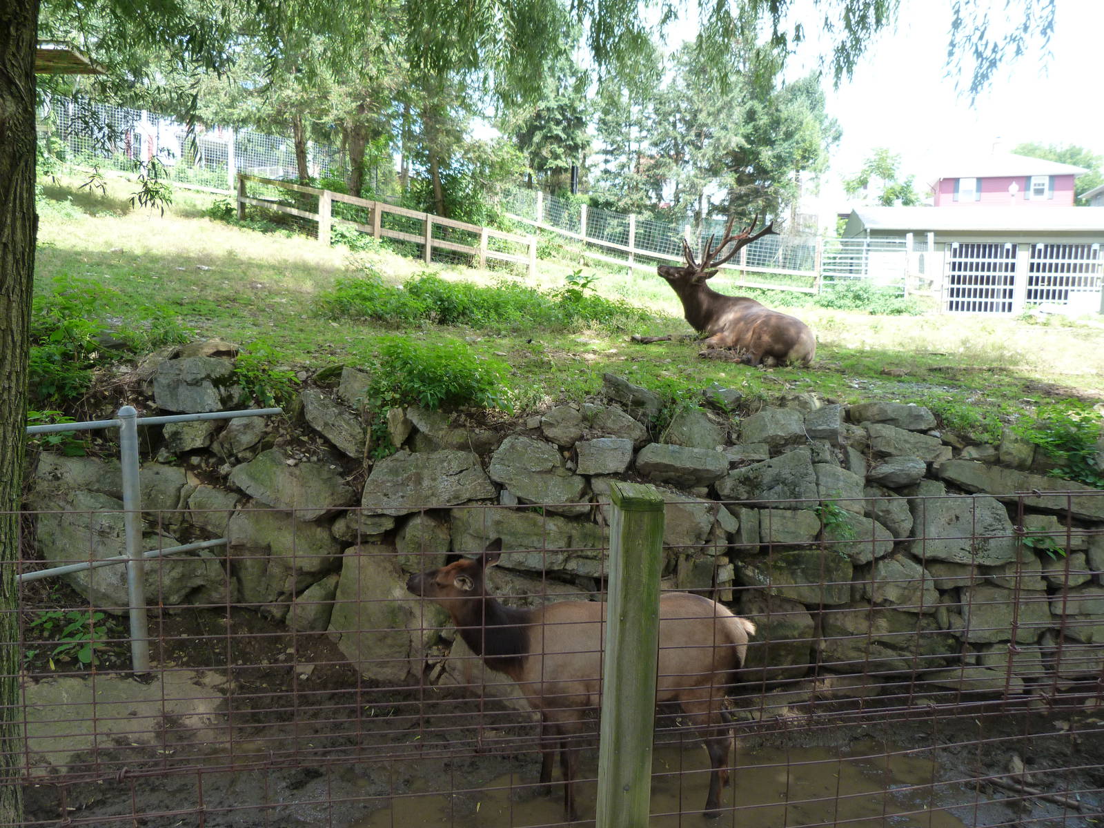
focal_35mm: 25
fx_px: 797
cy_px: 414
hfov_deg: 69.4
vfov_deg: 54.9
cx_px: 552
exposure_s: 1/100
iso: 125
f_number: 3.2
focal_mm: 4.5
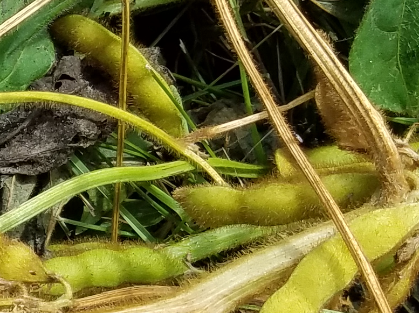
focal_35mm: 135
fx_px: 1633
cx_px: -387
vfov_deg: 10.8
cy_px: 372
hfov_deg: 12.9
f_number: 1.7
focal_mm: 4.2
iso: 50
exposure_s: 1/1324
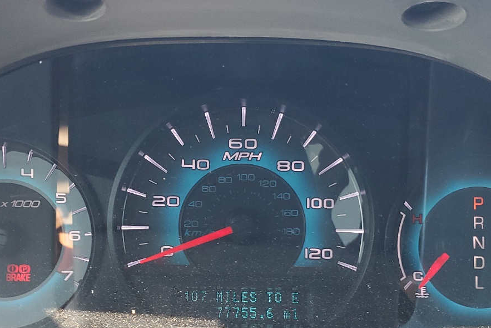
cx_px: 234
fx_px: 668
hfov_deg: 40.3
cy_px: 209
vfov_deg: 27.4
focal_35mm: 49
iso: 88
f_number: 1.5
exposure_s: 1/100
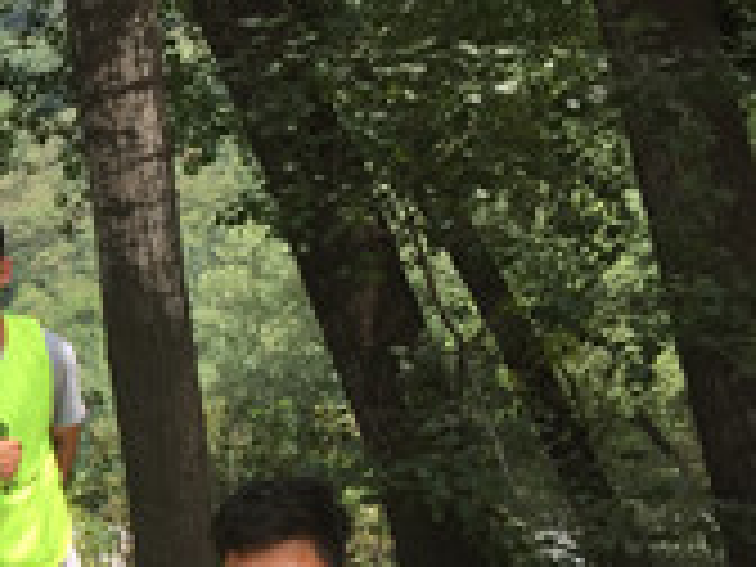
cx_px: -454
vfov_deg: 15.3
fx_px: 2075
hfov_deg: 17.9
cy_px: 531
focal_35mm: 95
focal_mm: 4.15
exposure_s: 1/488
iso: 32
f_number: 2.2
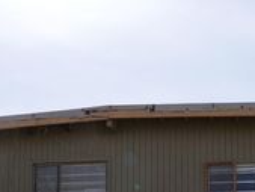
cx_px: 157
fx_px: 523
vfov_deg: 19.1
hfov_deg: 27.3
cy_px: 256
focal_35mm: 71
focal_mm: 12
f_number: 8
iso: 200
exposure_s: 1/500
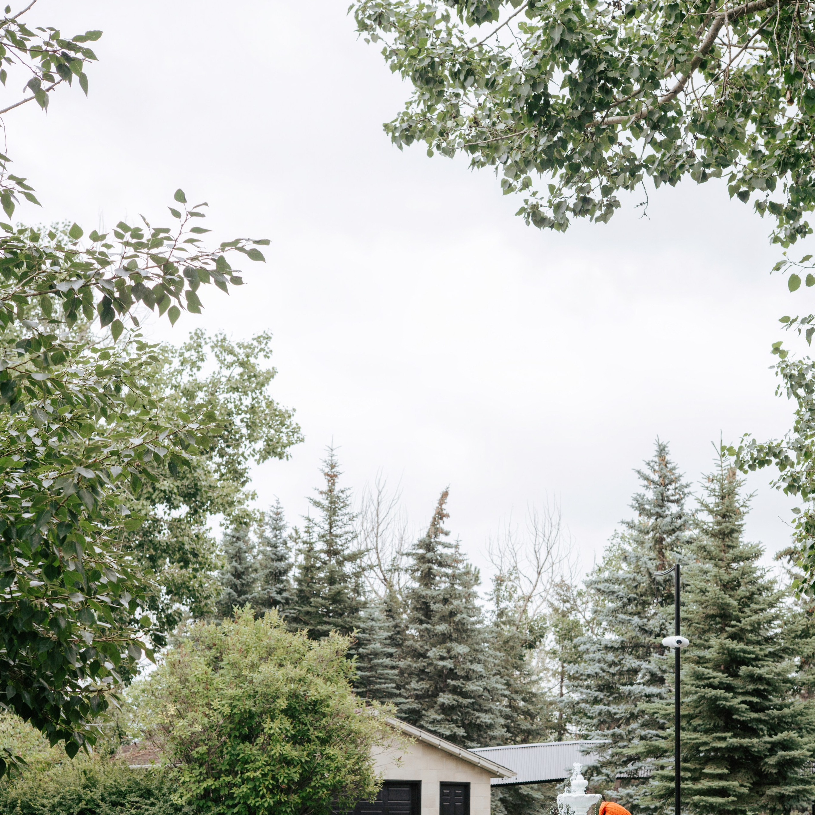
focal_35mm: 64
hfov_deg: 26.9
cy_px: 606
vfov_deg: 26.6
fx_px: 1705
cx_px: 408
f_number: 4
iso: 100
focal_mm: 50
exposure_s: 1/800
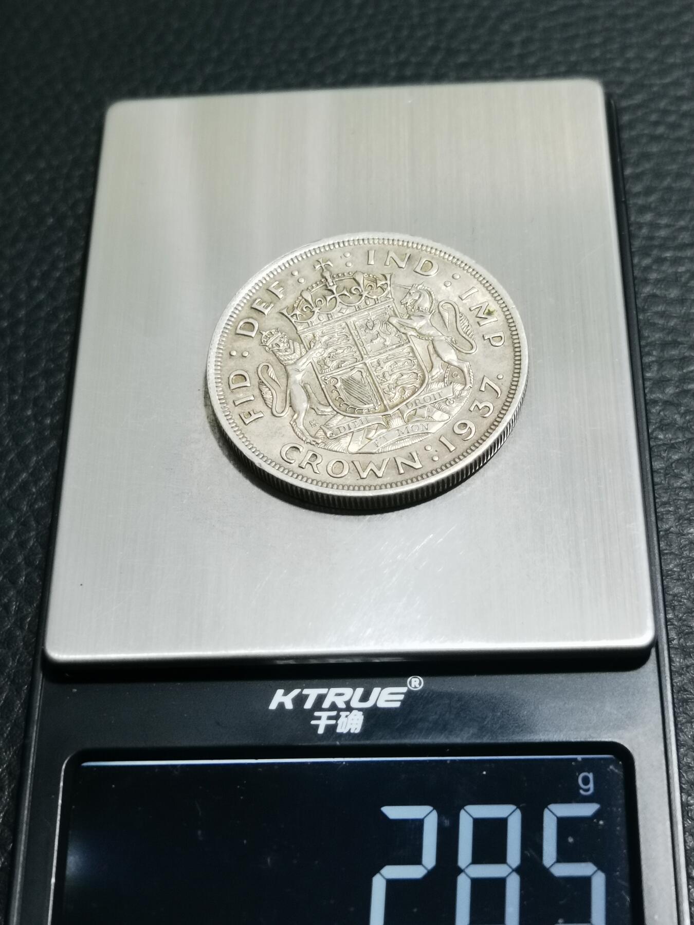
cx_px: 347
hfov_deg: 26.6
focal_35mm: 55
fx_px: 1470
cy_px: 462
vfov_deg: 34.9
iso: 200
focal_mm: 6.67
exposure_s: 1/100
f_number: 1.9
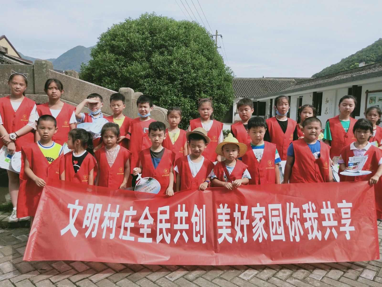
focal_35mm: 25
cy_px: 144
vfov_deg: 54.9
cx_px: 191
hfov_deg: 69.4
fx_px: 276
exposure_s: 1/1557
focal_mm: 4.28
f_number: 1.7
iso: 67
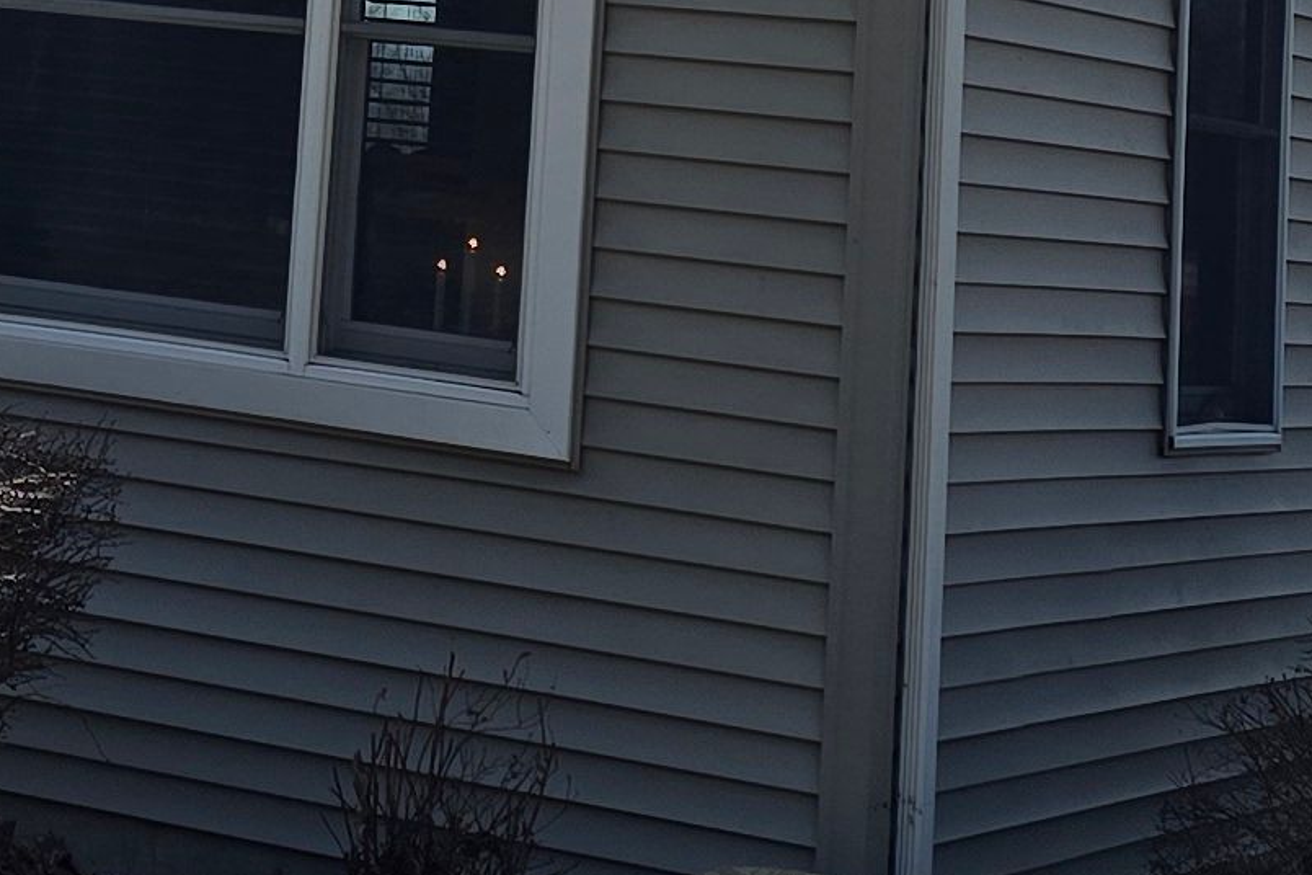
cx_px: -168
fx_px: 4337
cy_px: -583
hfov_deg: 16.6
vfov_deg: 10.9
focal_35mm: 119
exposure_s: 1/1461
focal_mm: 6.3
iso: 12
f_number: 1.7
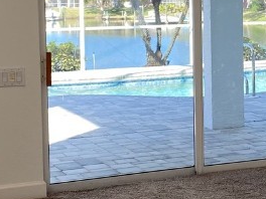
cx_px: 214
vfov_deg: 14.6
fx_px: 776
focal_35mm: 101
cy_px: 49
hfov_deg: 19.3
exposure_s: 1/143
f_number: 1.8
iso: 32
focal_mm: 4.25
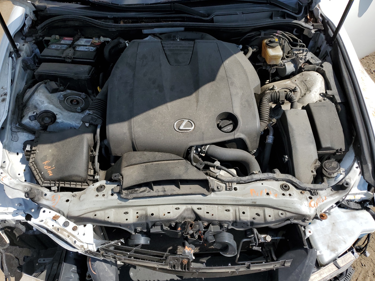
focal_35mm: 27
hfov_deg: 65.3
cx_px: 181
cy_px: 141
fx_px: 293
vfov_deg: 51.4
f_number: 1.5
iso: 50
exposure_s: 1/3333
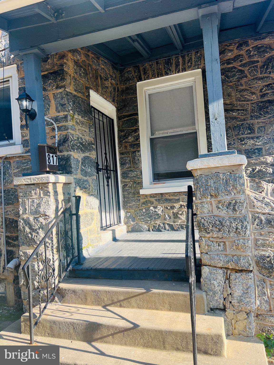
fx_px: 274
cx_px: 137
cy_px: 182
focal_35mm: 26
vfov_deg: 67.3
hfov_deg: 53.1
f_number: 1.5
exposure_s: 1/639
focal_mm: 5.7
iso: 50
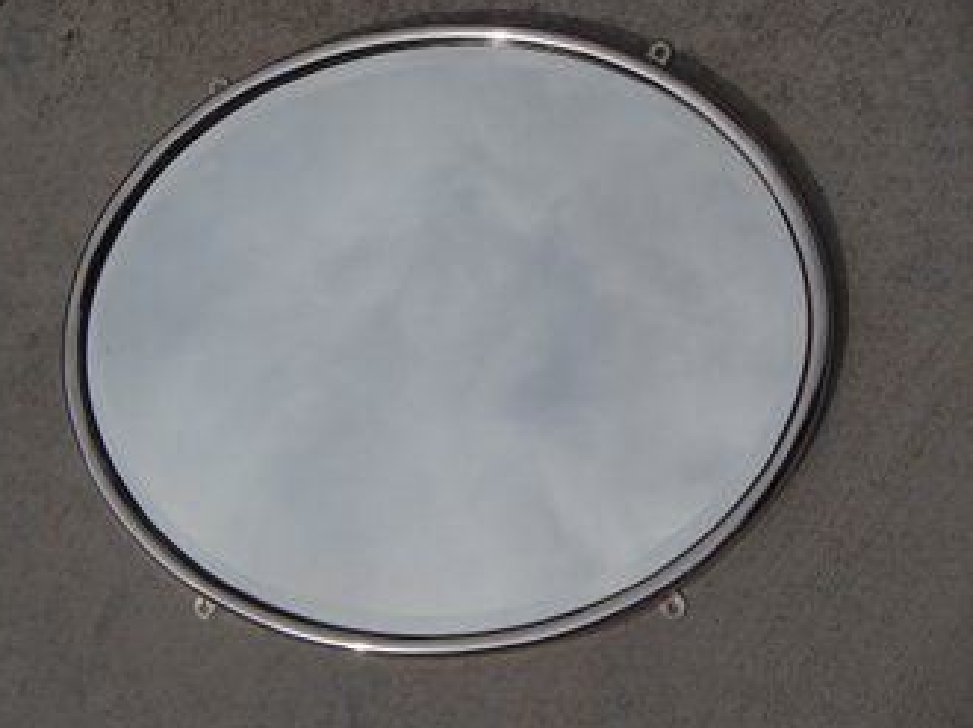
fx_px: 1432
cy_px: 361
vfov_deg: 28.5
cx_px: 470
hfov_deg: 37.5
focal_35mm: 51
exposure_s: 1/250
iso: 100
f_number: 14
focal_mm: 8.8
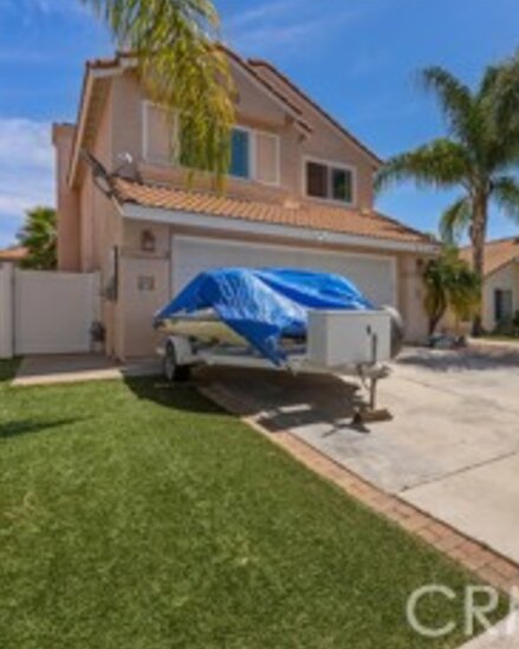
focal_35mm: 23
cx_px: 421
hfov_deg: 56.1
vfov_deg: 72.6
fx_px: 442
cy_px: 320
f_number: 7.1
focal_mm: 16
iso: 100
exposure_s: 1/400
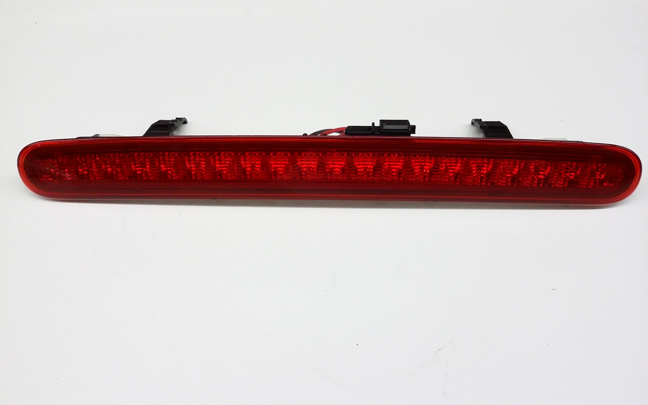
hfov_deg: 56.7
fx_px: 600
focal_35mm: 34
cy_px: 188
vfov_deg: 37.3
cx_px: 324
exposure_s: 1/20
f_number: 2.4
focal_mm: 3.4
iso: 200
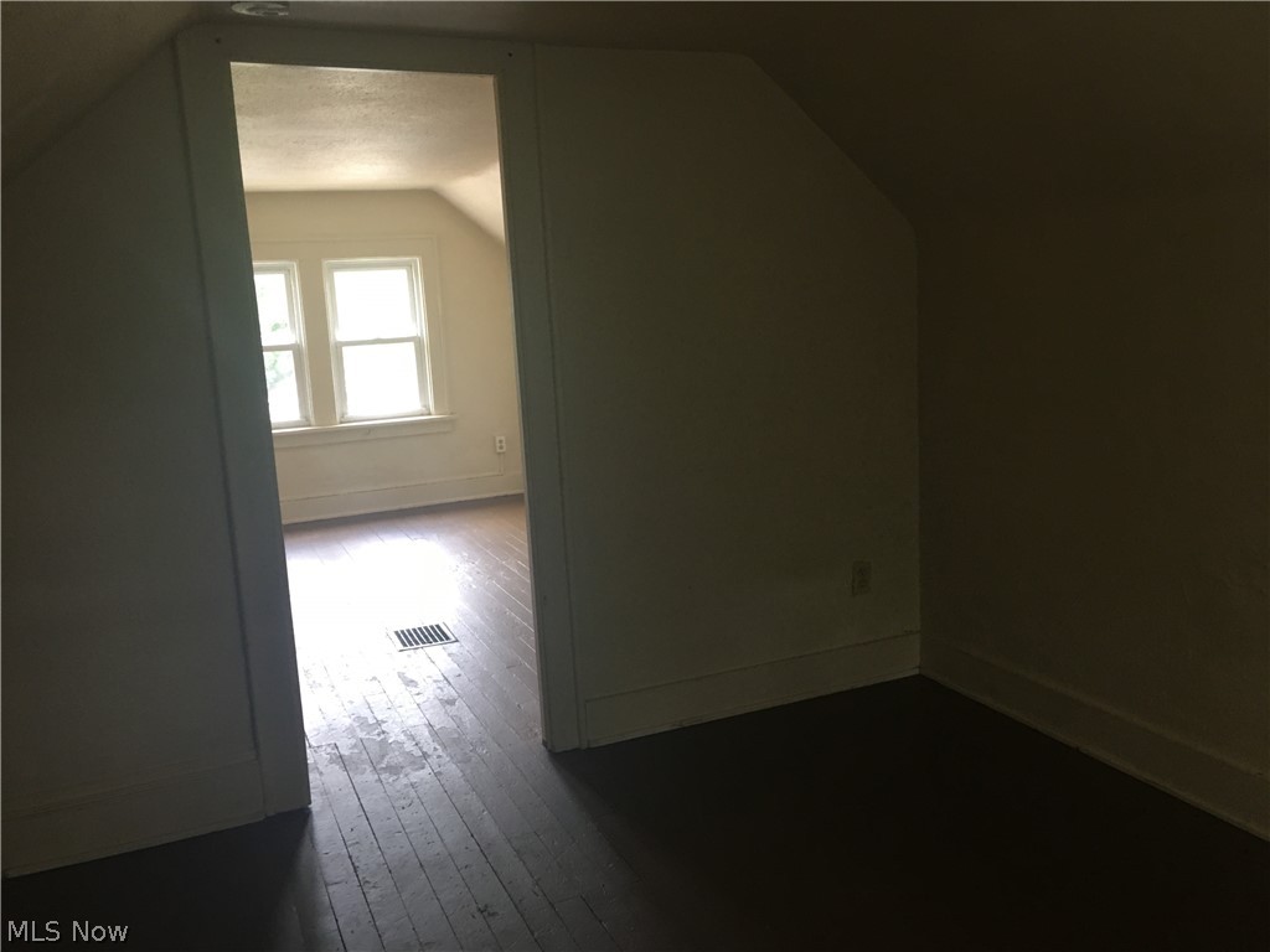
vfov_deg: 48.2
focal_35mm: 29
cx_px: 635
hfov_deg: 61.7
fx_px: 1064
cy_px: 476
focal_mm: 4.15
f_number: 2.2
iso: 50
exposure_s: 1/15
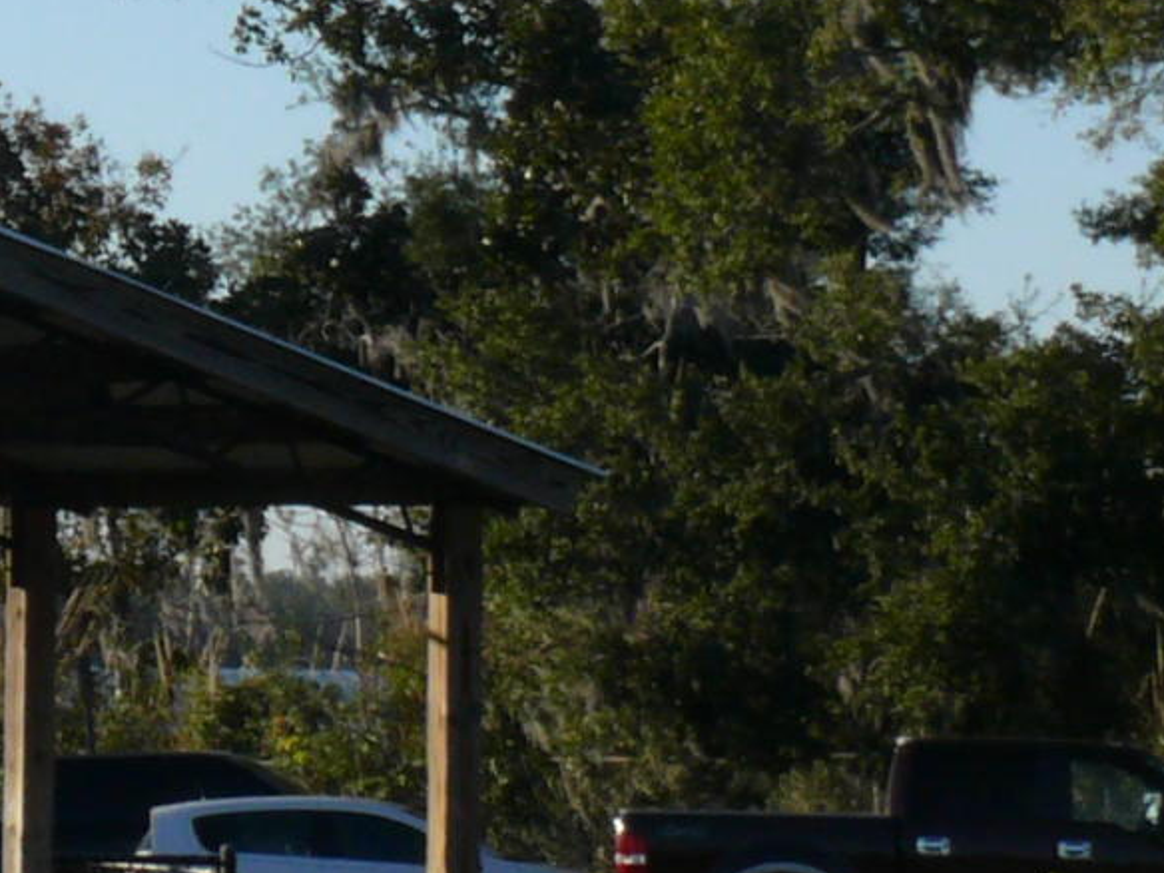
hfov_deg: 8.3
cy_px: 159
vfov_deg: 6.4
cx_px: -871
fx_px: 7768
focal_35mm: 231
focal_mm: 9.6
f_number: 5.6
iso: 100
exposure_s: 1/400
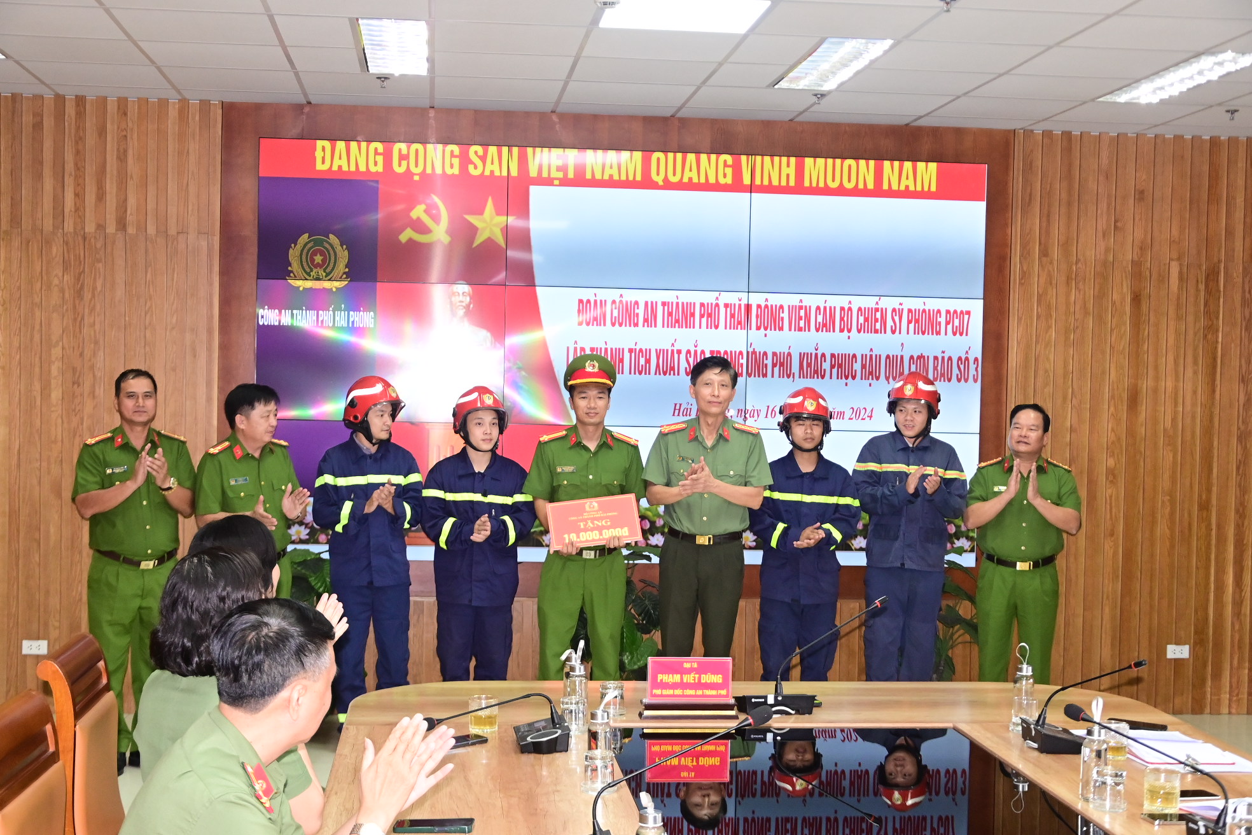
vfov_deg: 26.5
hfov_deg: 38.9
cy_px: 418
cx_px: 626
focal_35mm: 51
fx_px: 1774
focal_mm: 34
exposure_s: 1/200
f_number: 4.2
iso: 2000
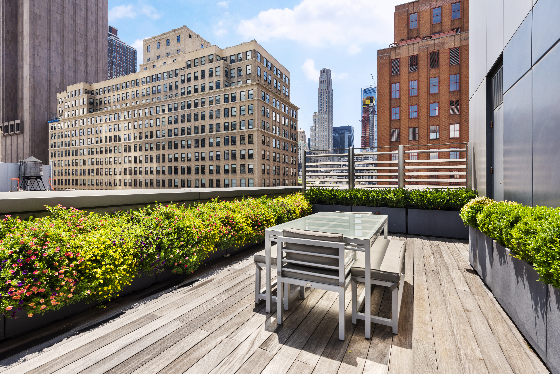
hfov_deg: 96.7
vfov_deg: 73.8
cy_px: 187
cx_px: 280
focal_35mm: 16
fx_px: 249
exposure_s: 1/100
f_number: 11
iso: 100
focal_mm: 16
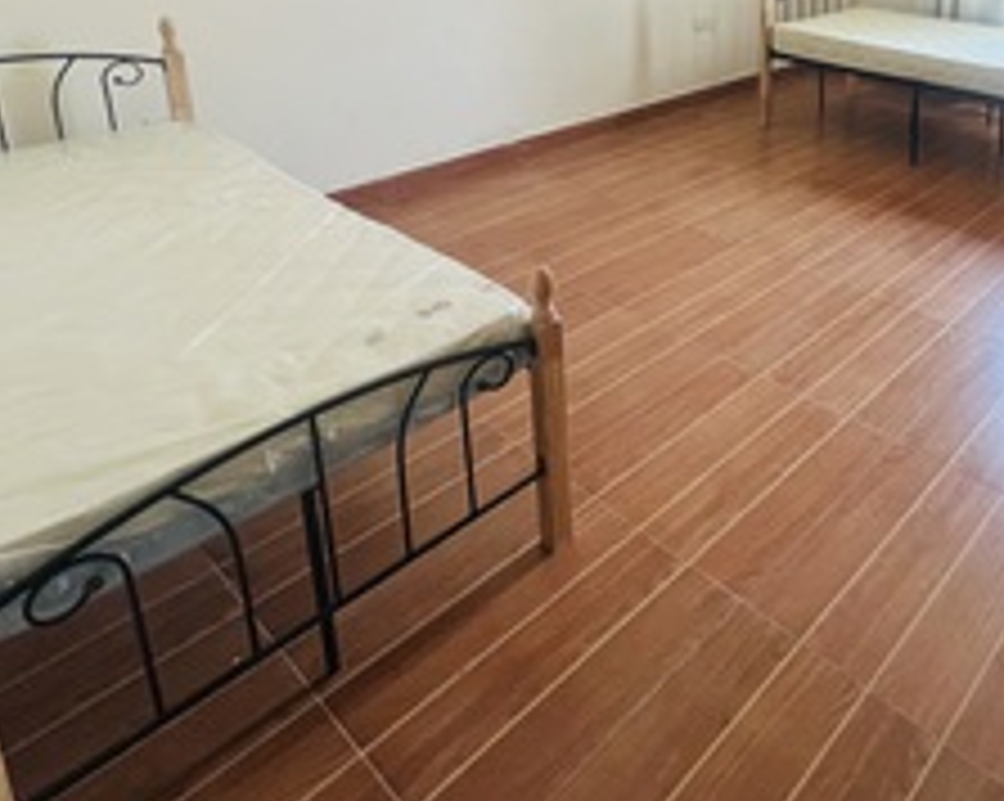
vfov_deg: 48.9
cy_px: 79
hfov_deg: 60.4
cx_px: 813
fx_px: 772
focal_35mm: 26
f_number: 1.8
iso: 125
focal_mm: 1.57
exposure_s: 1/99
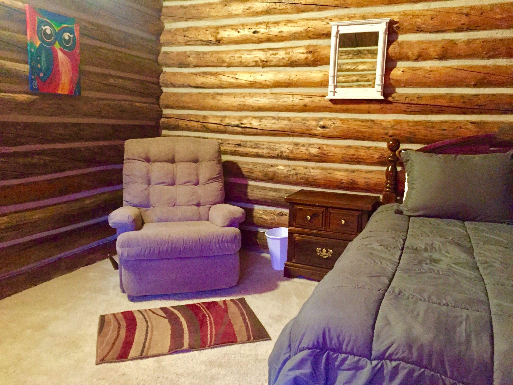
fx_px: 430
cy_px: 192
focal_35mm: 29
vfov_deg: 48.2
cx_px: 256
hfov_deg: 61.7
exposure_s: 1/15
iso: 640
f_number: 2.2
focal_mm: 4.15
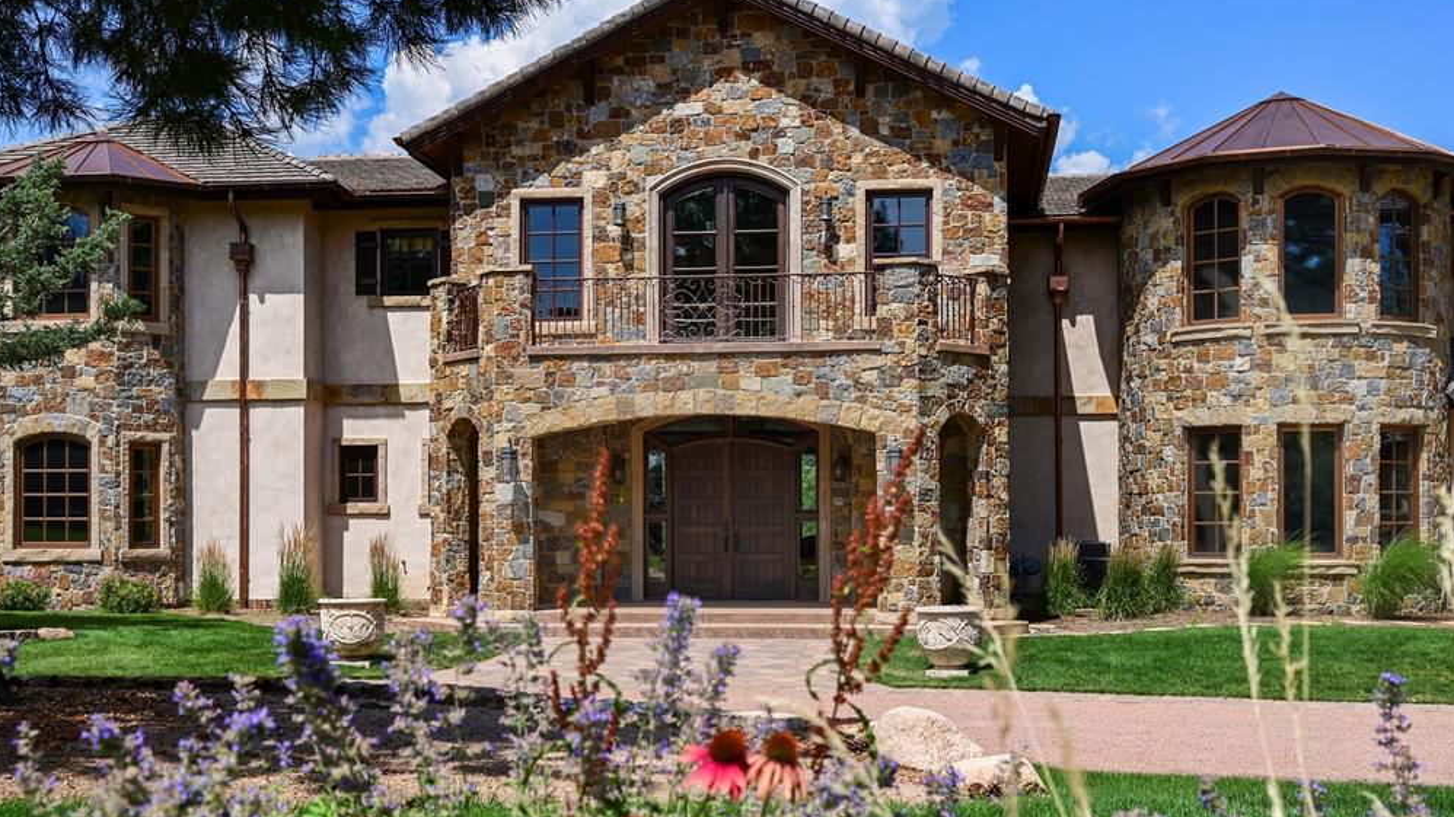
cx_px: 736
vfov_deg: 27.1
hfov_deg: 46.4
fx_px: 1696
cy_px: 395
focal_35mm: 44
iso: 200
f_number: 8
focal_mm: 41
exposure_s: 1/640
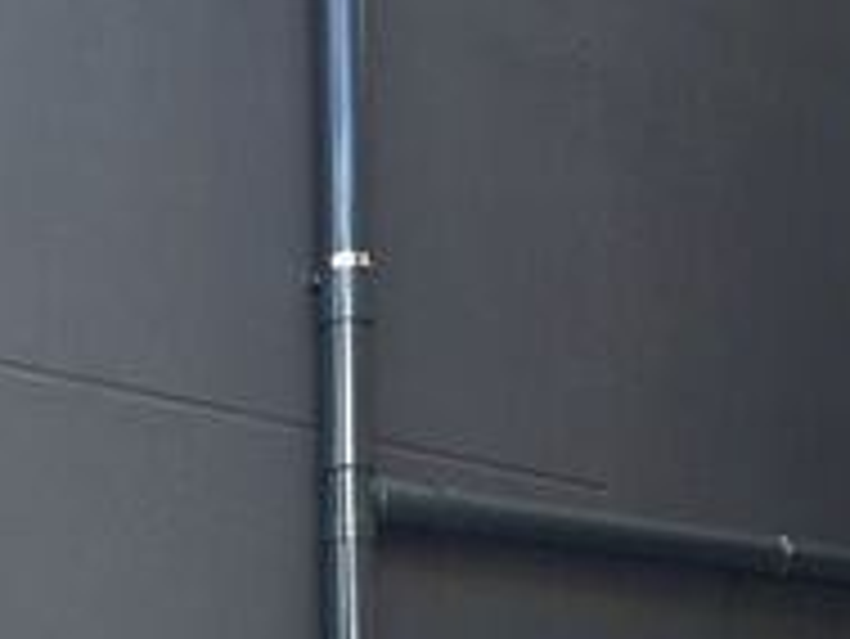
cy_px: 936
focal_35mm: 92
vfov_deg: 15.0
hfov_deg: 20.4
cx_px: -58
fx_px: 2261
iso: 50
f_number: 2.2
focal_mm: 4.15
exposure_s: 1/120
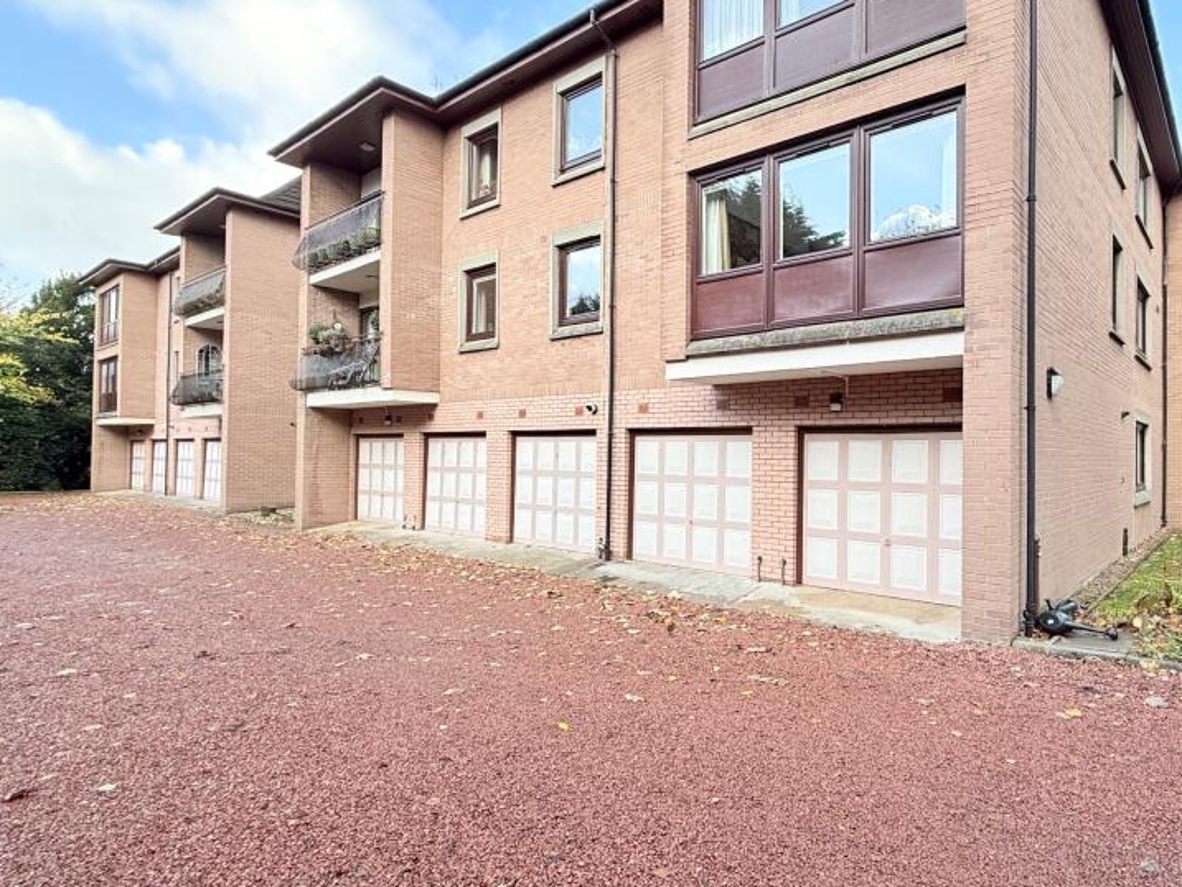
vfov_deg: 66.0
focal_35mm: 20
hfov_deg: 79.4
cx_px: 773
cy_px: 440
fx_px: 683
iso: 64
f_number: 2.2
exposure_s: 1/213
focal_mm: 2.22
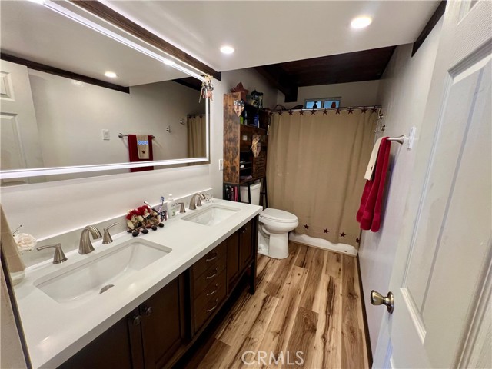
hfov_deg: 106.2
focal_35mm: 13
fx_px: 185
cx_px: 246
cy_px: 184
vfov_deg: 89.9
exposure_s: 1/120
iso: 160
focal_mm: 1.57
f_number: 1.8
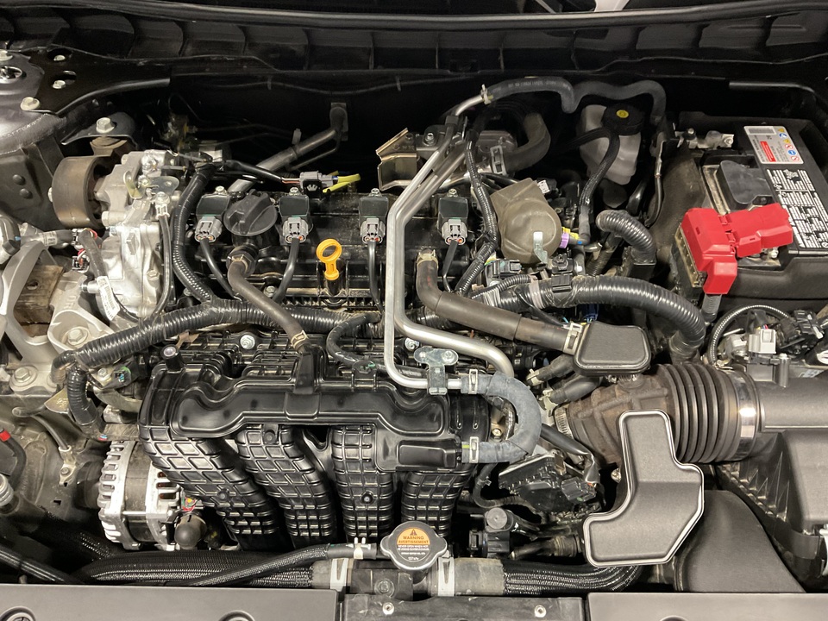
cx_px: 414
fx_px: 694
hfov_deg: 61.7
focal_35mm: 29
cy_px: 310
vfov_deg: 48.2
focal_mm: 3
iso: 200
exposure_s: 1/33
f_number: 1.8
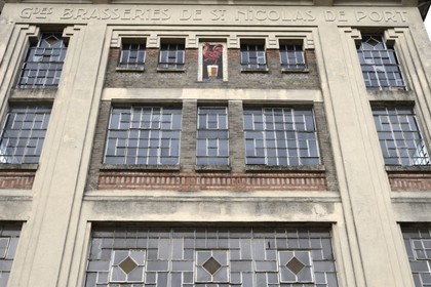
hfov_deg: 46.4
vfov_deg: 31.9
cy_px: 144
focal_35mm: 42
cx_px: 216
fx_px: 503
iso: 800
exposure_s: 1/160
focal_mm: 42
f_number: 13
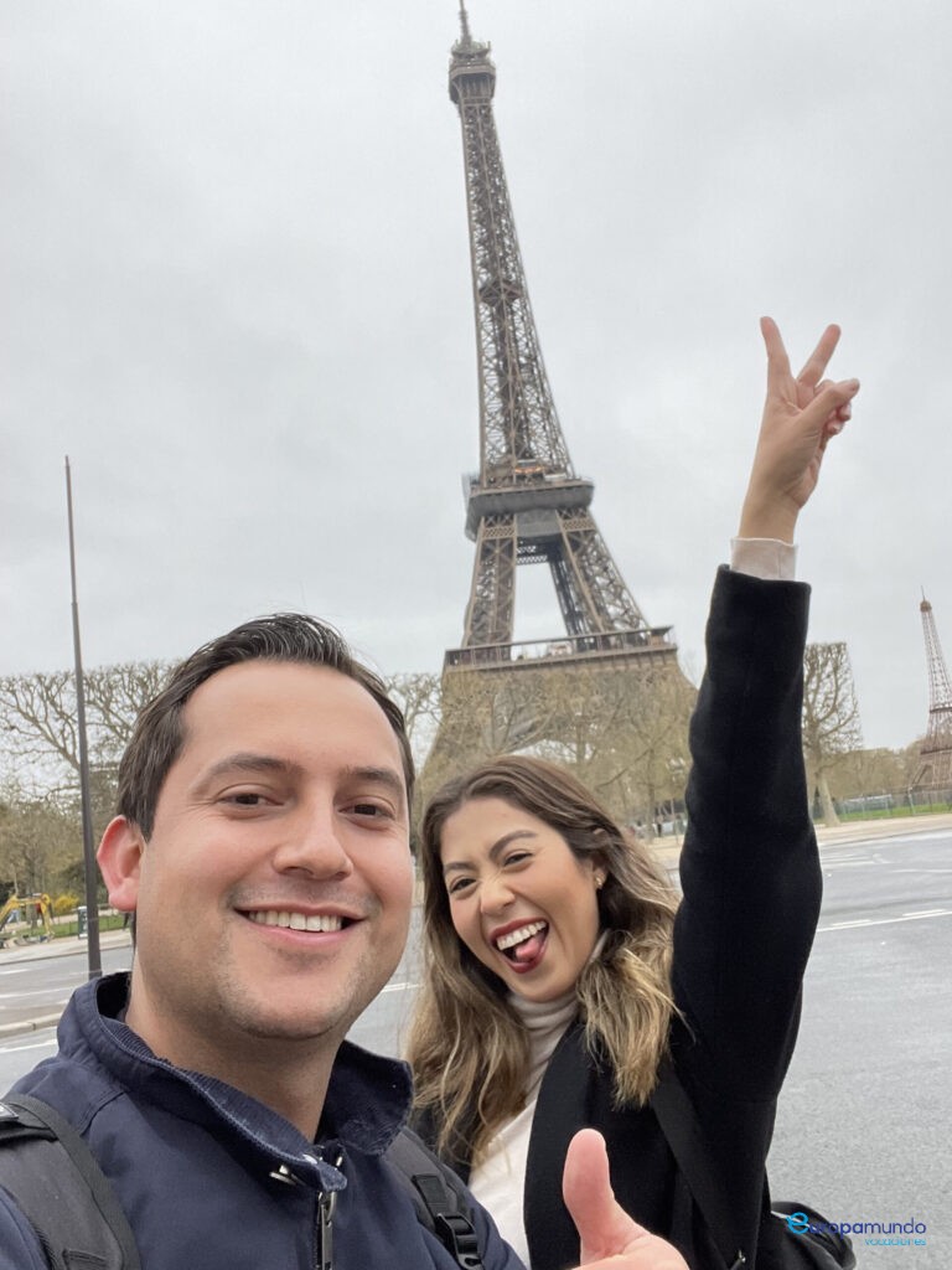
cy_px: 635
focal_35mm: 30
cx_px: 476
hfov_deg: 46.8
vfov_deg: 60.0
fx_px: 1100
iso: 100
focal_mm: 2.71
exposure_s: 1/112
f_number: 2.2
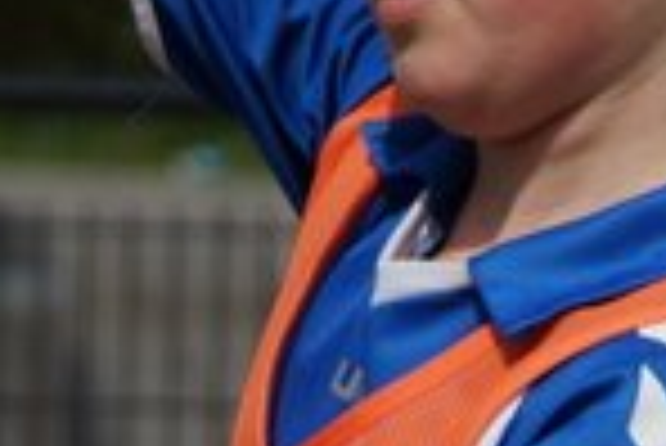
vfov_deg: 0.8
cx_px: 482
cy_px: 552
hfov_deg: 1.2
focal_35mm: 1659
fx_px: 30721
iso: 200
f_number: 10
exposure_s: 1/1000
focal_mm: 160
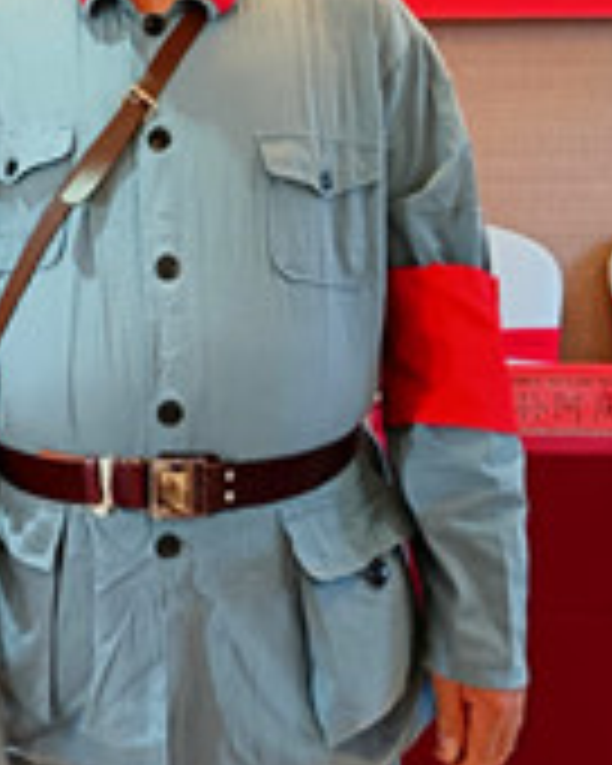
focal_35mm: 69
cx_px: 58
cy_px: -38
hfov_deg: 21.7
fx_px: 1562
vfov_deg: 25.8
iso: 1765
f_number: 1.75
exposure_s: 1/25
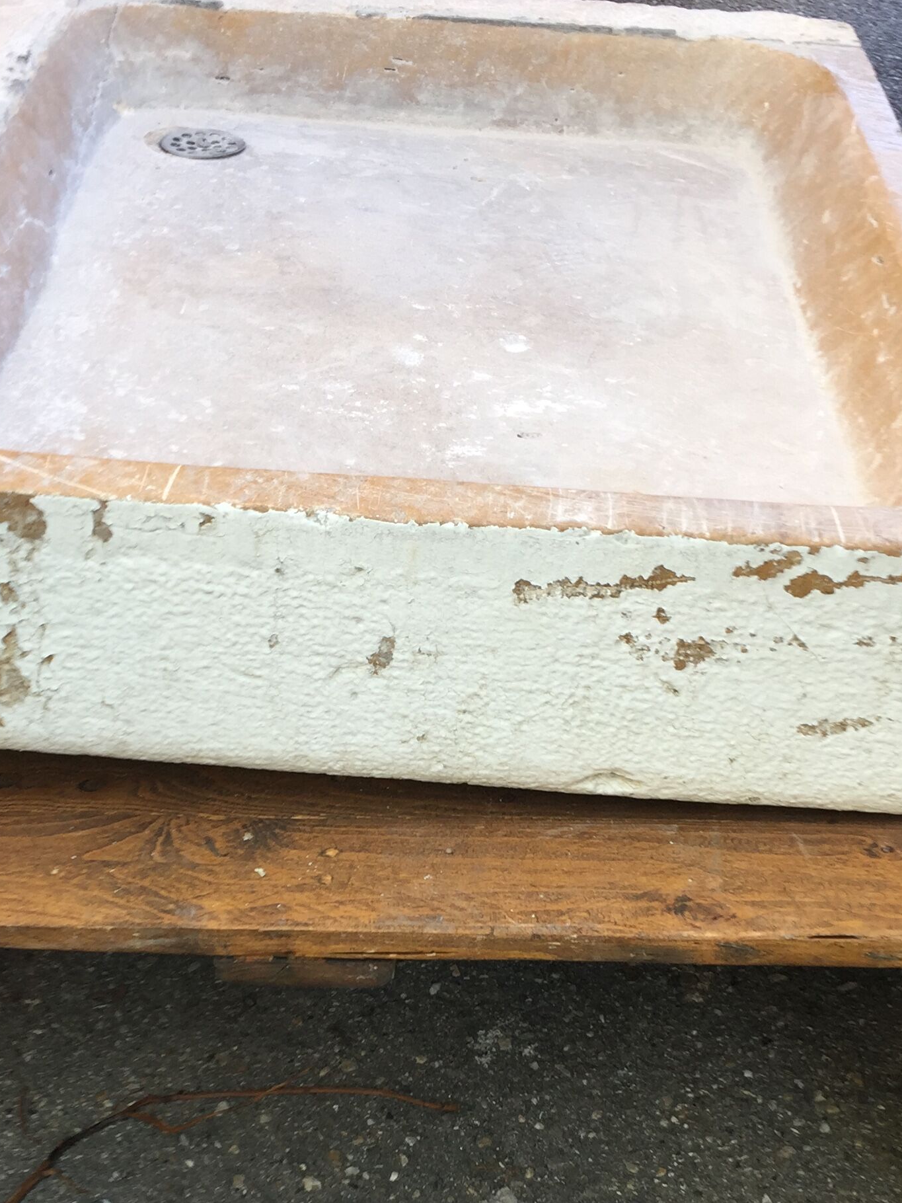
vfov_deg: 35.9
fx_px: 1807
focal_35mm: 52
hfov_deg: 28.0
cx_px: 387
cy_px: 918
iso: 32
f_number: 2.2
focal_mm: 4.15
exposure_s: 1/100
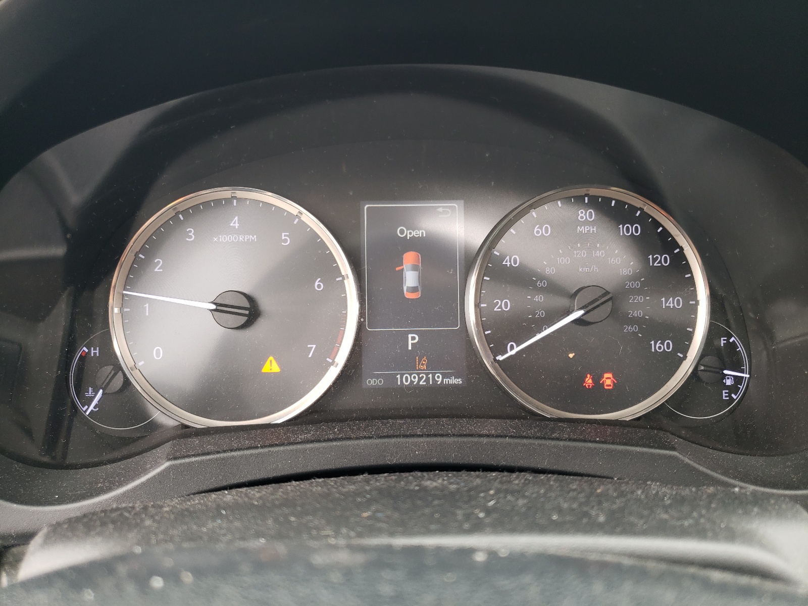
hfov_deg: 67.3
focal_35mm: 26
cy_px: 303
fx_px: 607
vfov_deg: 53.1
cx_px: 404
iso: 51
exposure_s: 1/60.2
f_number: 1.5
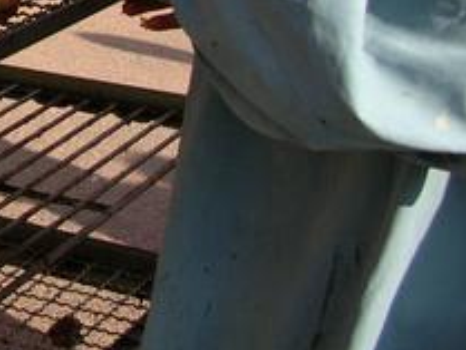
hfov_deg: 17.0
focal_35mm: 107
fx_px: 1441
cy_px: -58
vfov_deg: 13.5
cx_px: -192
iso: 50
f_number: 2.8
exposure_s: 1/492
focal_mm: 5.8
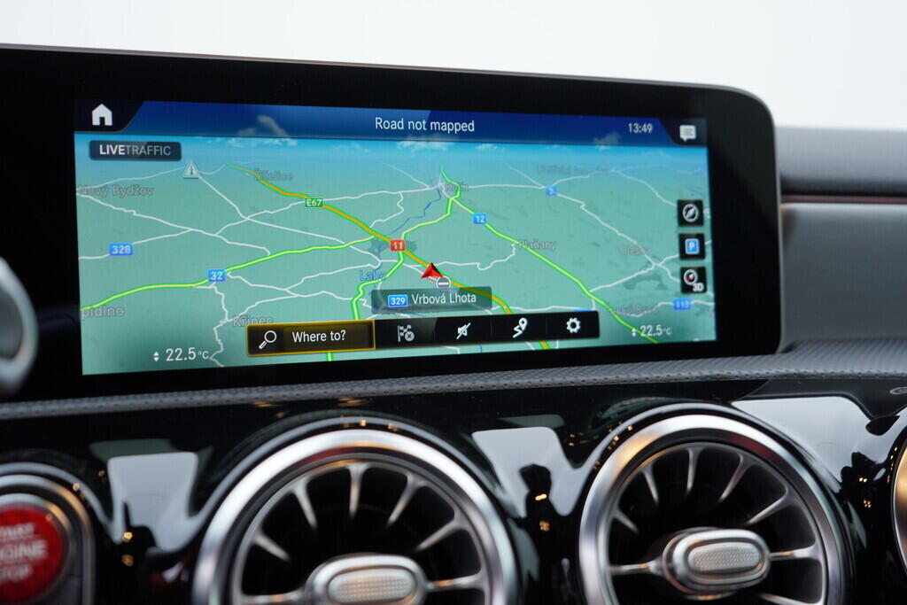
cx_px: 454
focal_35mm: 36
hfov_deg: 53.1
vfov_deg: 36.9
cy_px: 302
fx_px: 907
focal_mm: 24
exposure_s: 1/50
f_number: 3.2
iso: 125
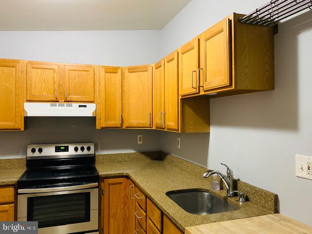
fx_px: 234
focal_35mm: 26
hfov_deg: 67.3
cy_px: 117
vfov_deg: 53.1
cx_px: 156
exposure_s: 1/30
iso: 500
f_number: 1.8
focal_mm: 4.25
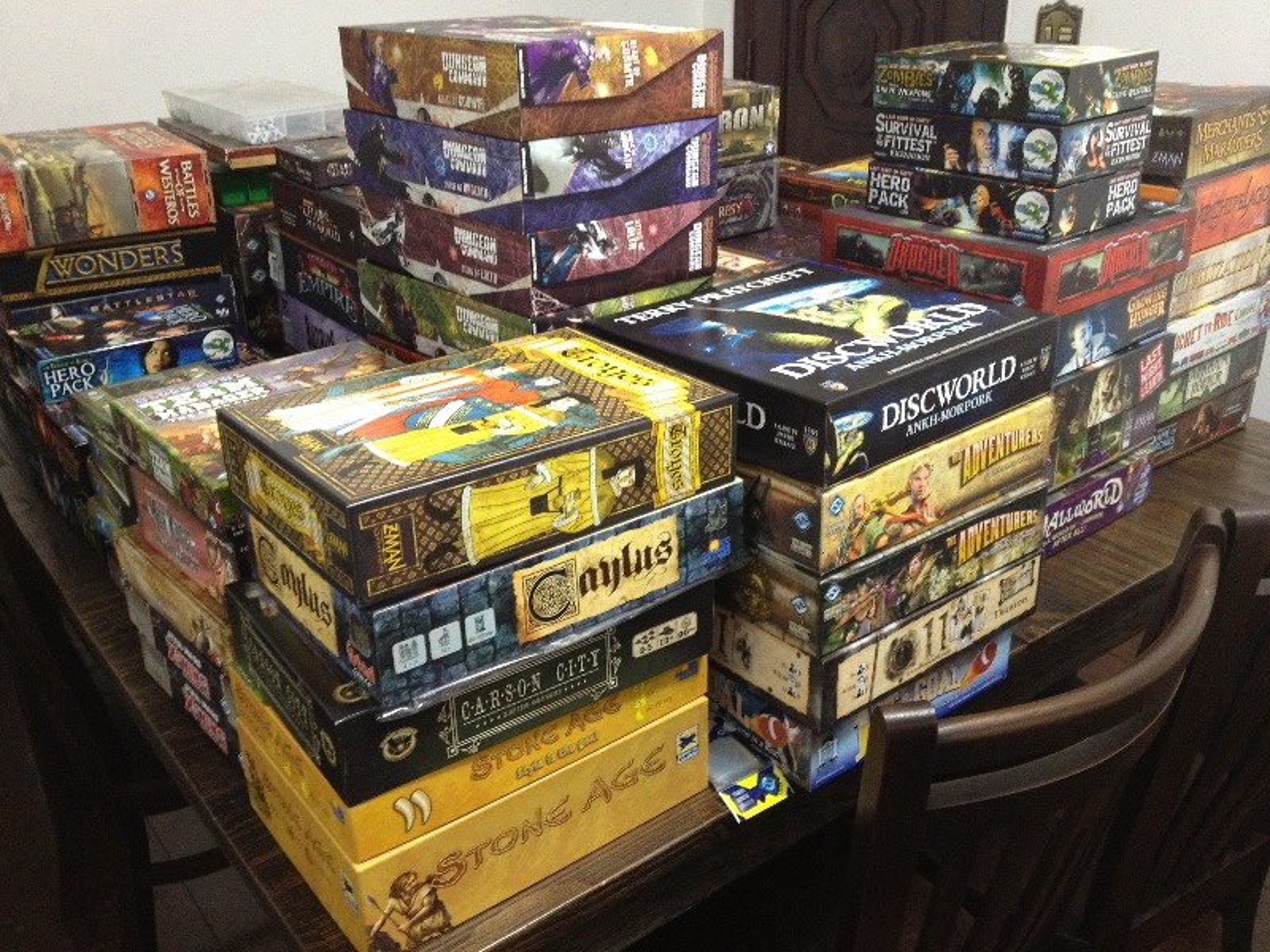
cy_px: 476
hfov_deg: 52.6
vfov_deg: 40.7
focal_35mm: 35
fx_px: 1284
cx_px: 635
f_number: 2.4
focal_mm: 4.28
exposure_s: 1/20
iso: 320
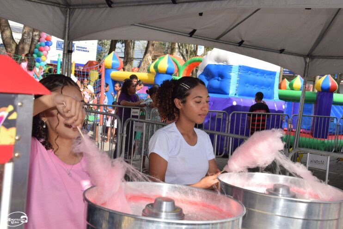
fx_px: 500
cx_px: 172
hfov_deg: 37.8
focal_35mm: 52
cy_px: 114
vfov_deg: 25.8
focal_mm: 35
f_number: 9
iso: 100
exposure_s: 1/200
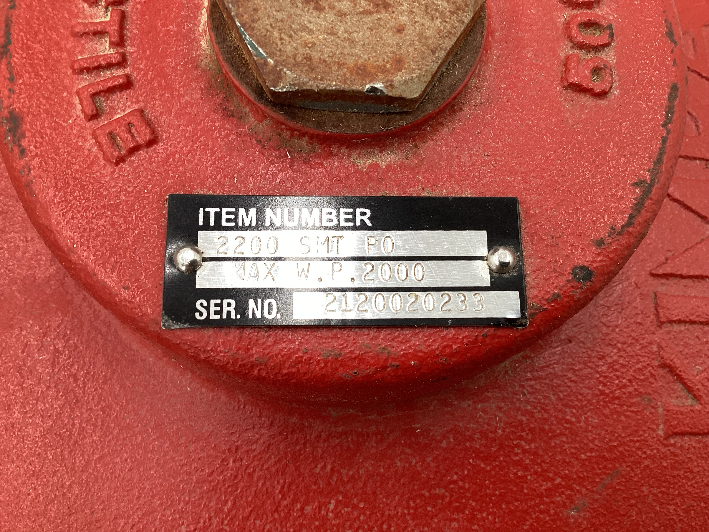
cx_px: 354
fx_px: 635
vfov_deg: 45.4
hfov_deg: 58.4
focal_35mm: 31
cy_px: 266
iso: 80
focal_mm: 3.3
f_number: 2.4
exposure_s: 1/120
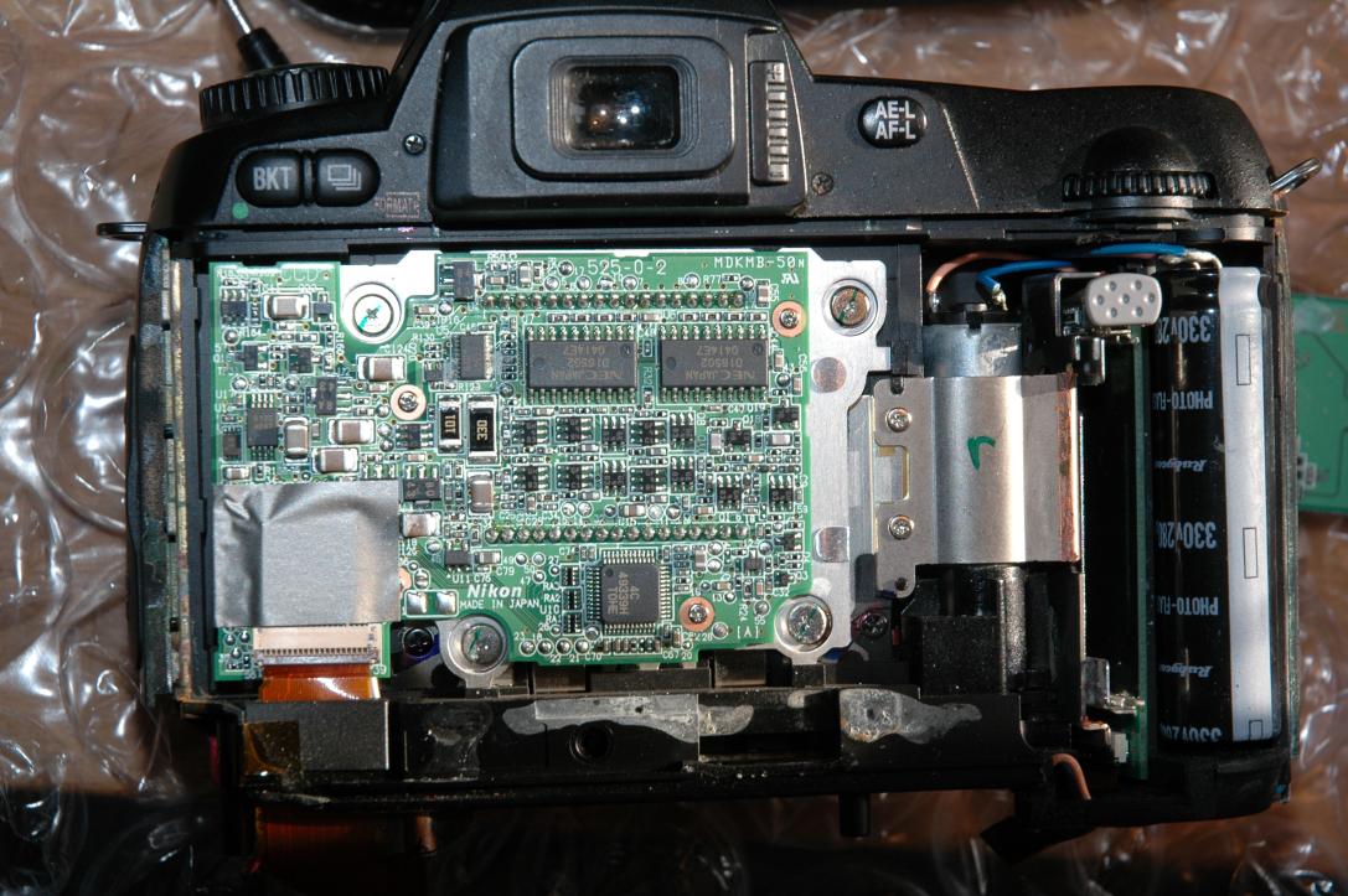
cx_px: 674
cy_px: 448
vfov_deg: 13.0
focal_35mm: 105
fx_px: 3929
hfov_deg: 19.5
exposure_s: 1/60
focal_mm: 70
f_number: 10
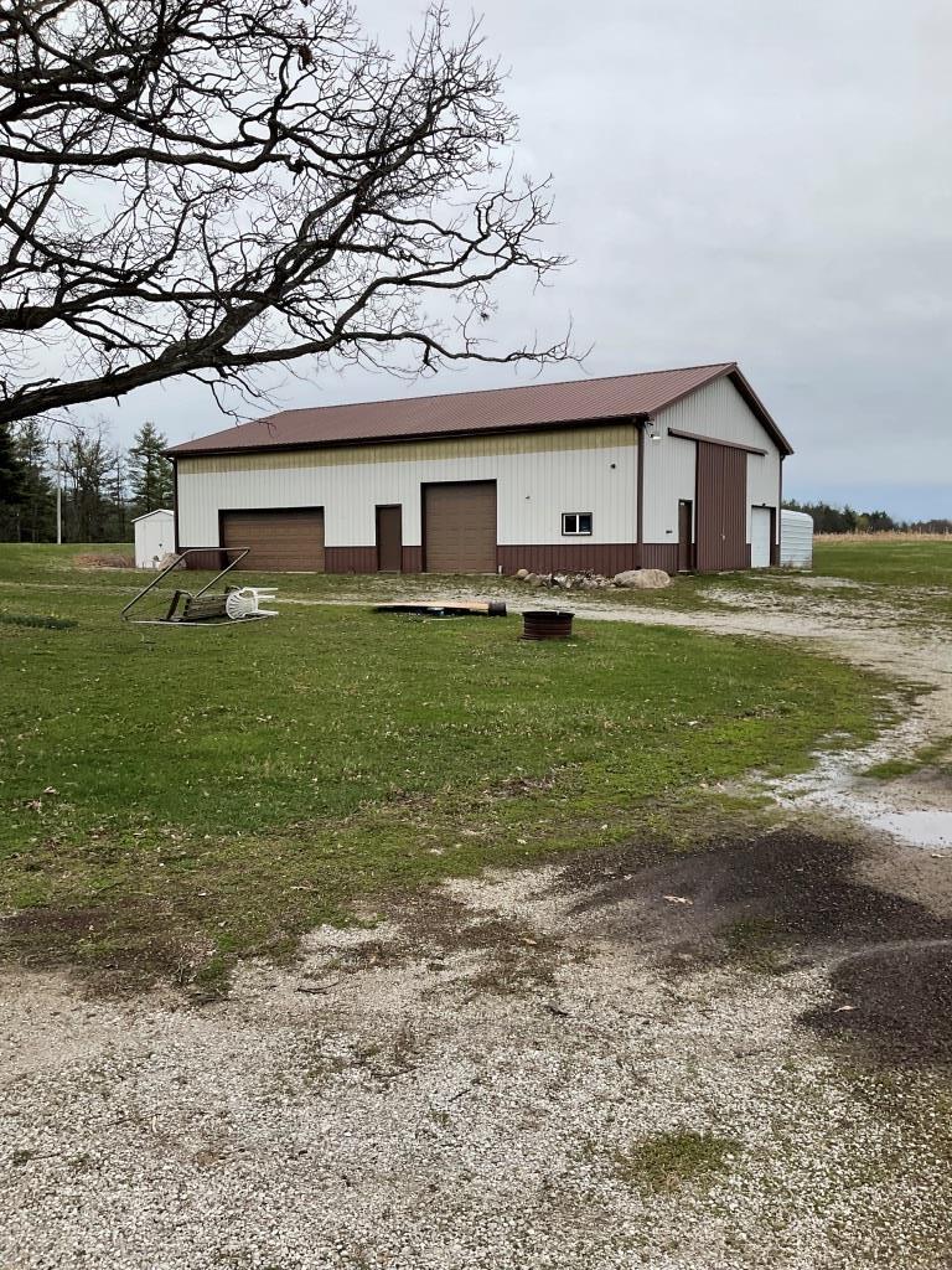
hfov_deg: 48.2
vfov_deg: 61.7
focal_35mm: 29
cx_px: 476
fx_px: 1063
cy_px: 635
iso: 16
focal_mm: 3
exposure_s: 1/1195
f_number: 1.8
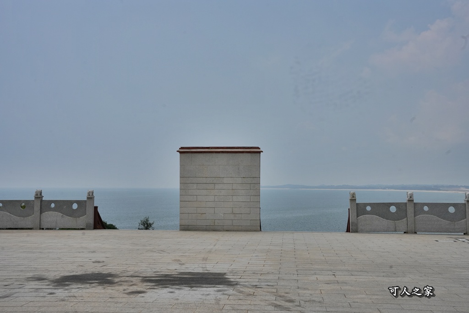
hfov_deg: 43.6
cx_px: 234
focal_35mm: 45
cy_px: 156
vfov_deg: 29.9
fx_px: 586
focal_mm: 45
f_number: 11
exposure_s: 1/5000
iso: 1250
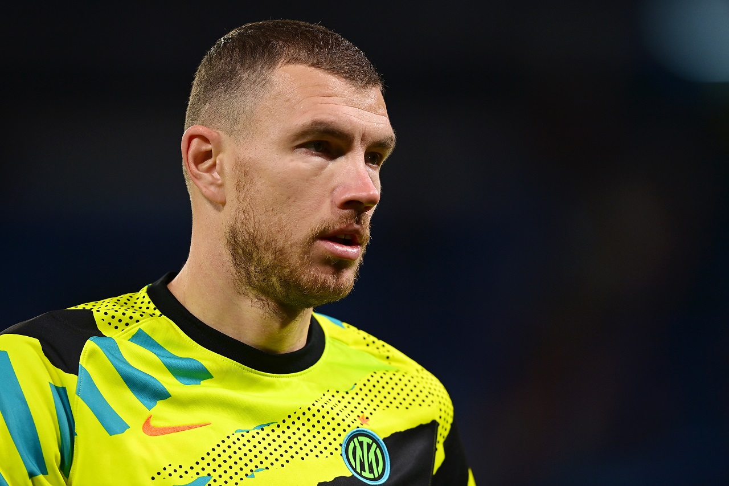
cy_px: 243
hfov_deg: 5.2
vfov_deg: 3.4
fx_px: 8098
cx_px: 364
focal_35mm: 400
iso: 1600
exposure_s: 1/2000
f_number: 3.5
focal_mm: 400
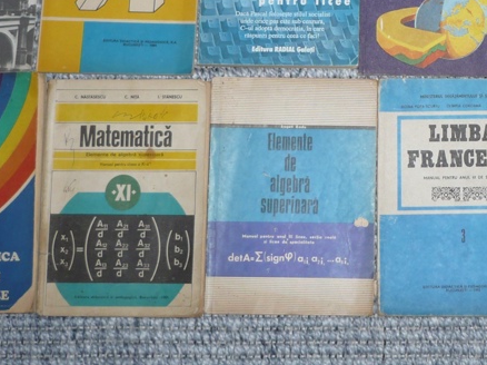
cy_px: 0
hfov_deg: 23.9
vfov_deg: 18.0
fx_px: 1125
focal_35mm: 80
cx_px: 409
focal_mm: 5.8
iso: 100
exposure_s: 1/30
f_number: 2.8
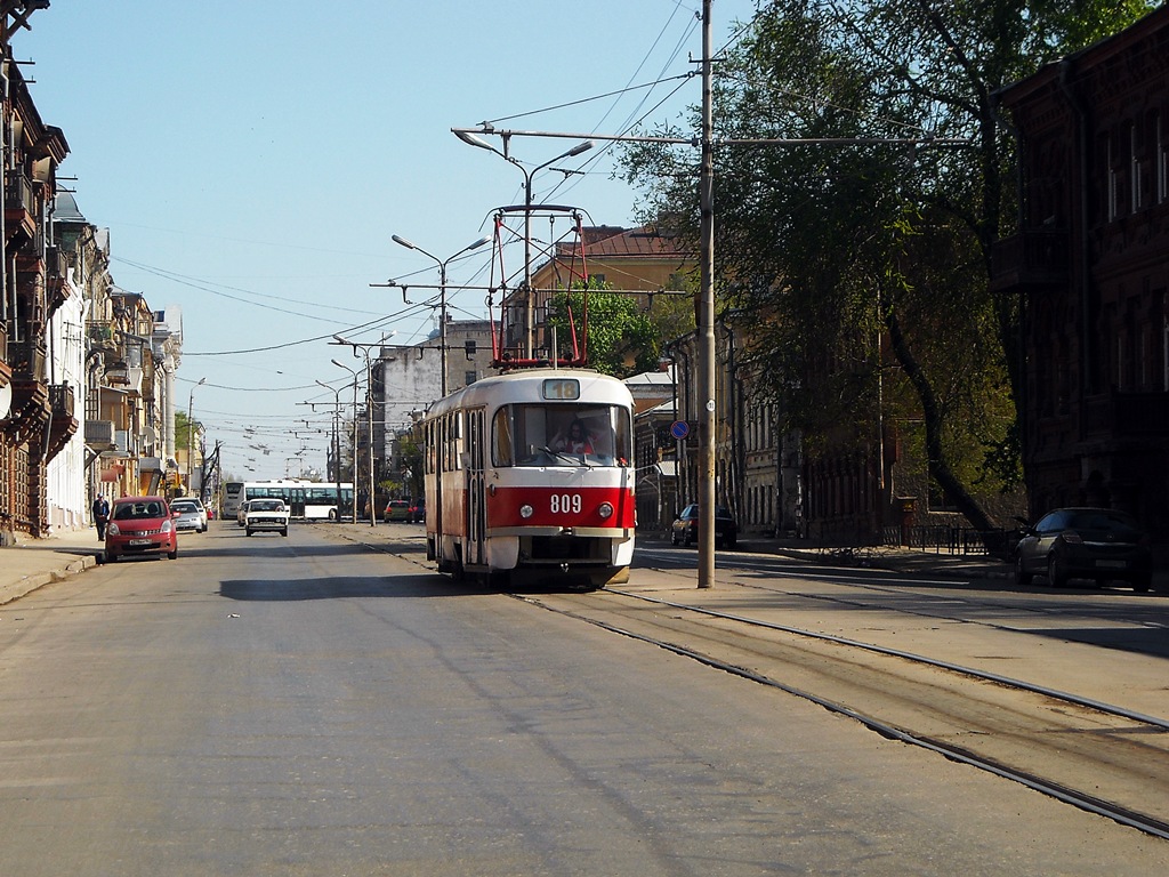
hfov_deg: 18.7
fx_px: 3546
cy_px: 438
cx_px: 584
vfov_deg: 14.1
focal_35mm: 105
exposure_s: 1/402
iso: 64
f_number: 4.7
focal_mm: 17.1
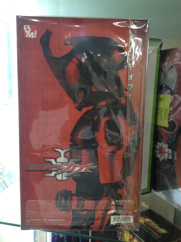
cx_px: 90
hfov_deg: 40.7
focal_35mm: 35
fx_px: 244
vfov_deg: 52.6
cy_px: 121
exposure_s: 1/20
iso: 200
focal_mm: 4.28
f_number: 2.4
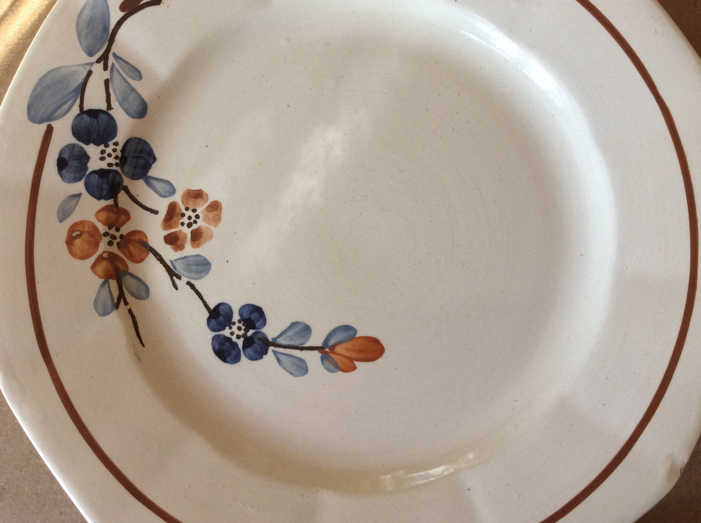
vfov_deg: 44.1
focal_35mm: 32
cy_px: 262
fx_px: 647
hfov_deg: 56.9
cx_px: 350
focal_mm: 3.3
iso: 64
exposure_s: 1/25
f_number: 2.4
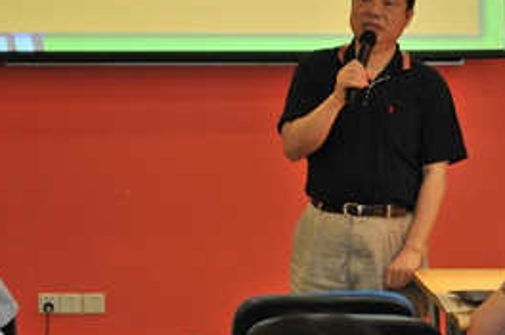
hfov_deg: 11.5
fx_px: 2506
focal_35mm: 179
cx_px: 316
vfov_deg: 7.6
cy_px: 139
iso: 400
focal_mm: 70
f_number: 4.5
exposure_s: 1/30
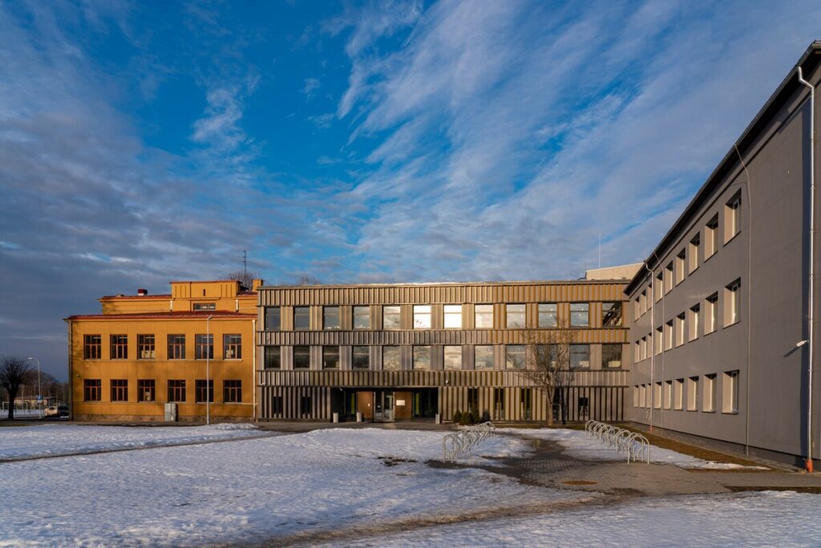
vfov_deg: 53.1
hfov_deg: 73.7
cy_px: 274
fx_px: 547
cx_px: 410
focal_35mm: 24
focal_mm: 24
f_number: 6.3
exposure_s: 1/250
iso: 125
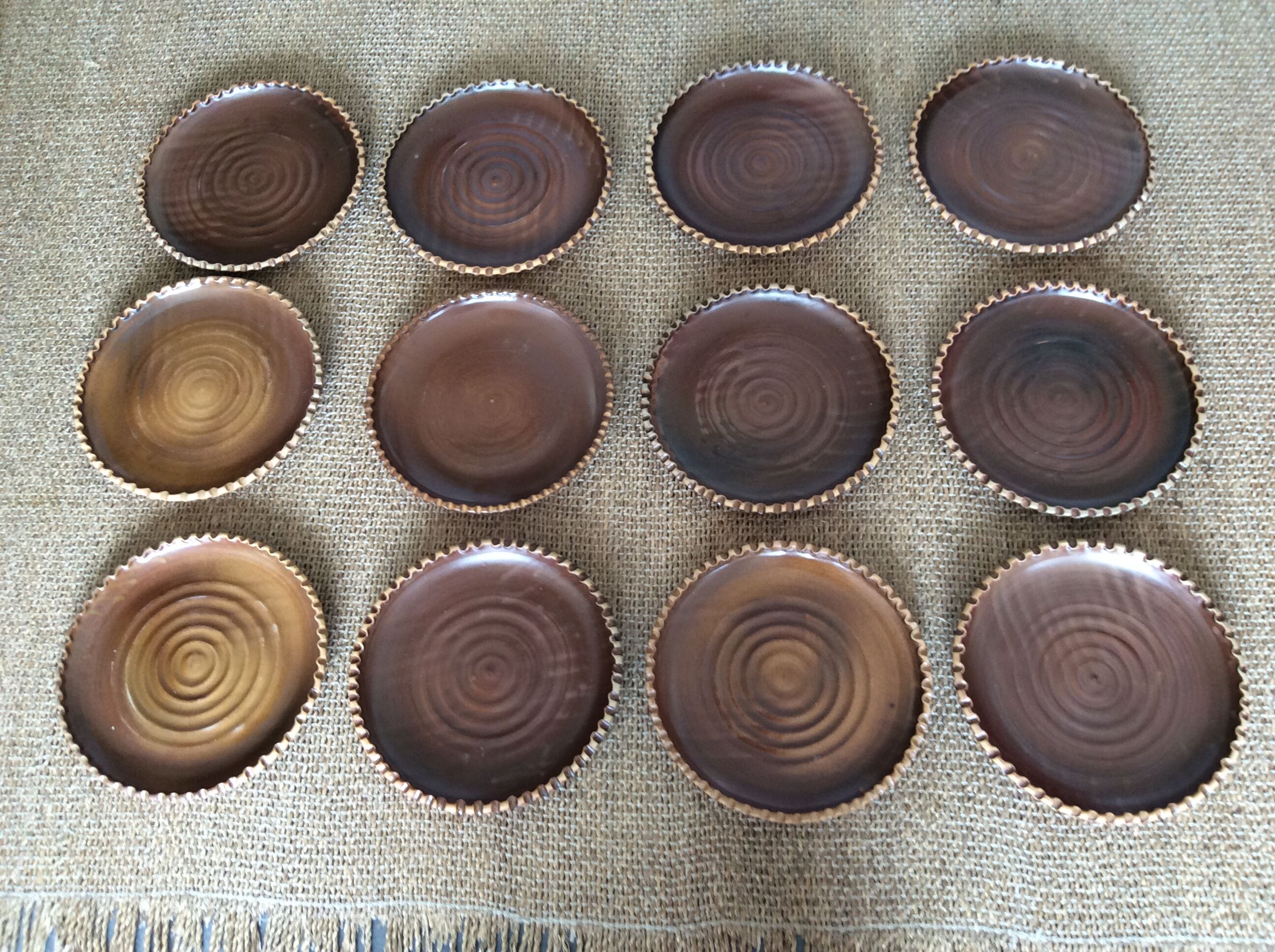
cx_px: 638
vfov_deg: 44.1
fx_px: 1177
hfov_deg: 56.9
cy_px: 476
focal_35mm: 32
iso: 64
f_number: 2.4
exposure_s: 1/25
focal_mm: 3.3
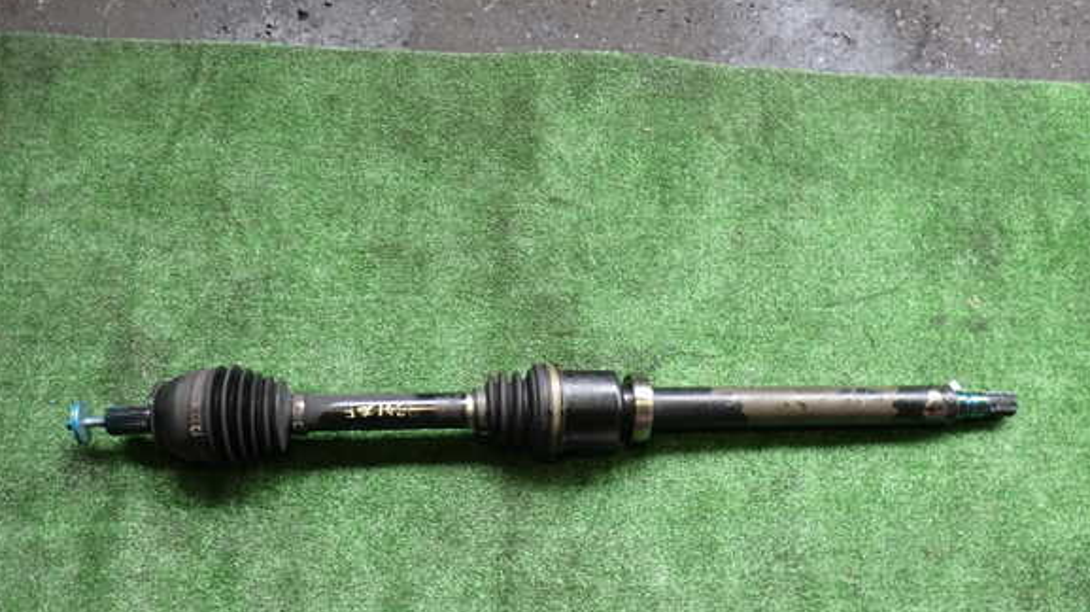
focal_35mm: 34
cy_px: 372
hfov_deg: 58.0
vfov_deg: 34.5
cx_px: 555
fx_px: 982
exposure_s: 1/80
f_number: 2.3
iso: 200
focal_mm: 5.4
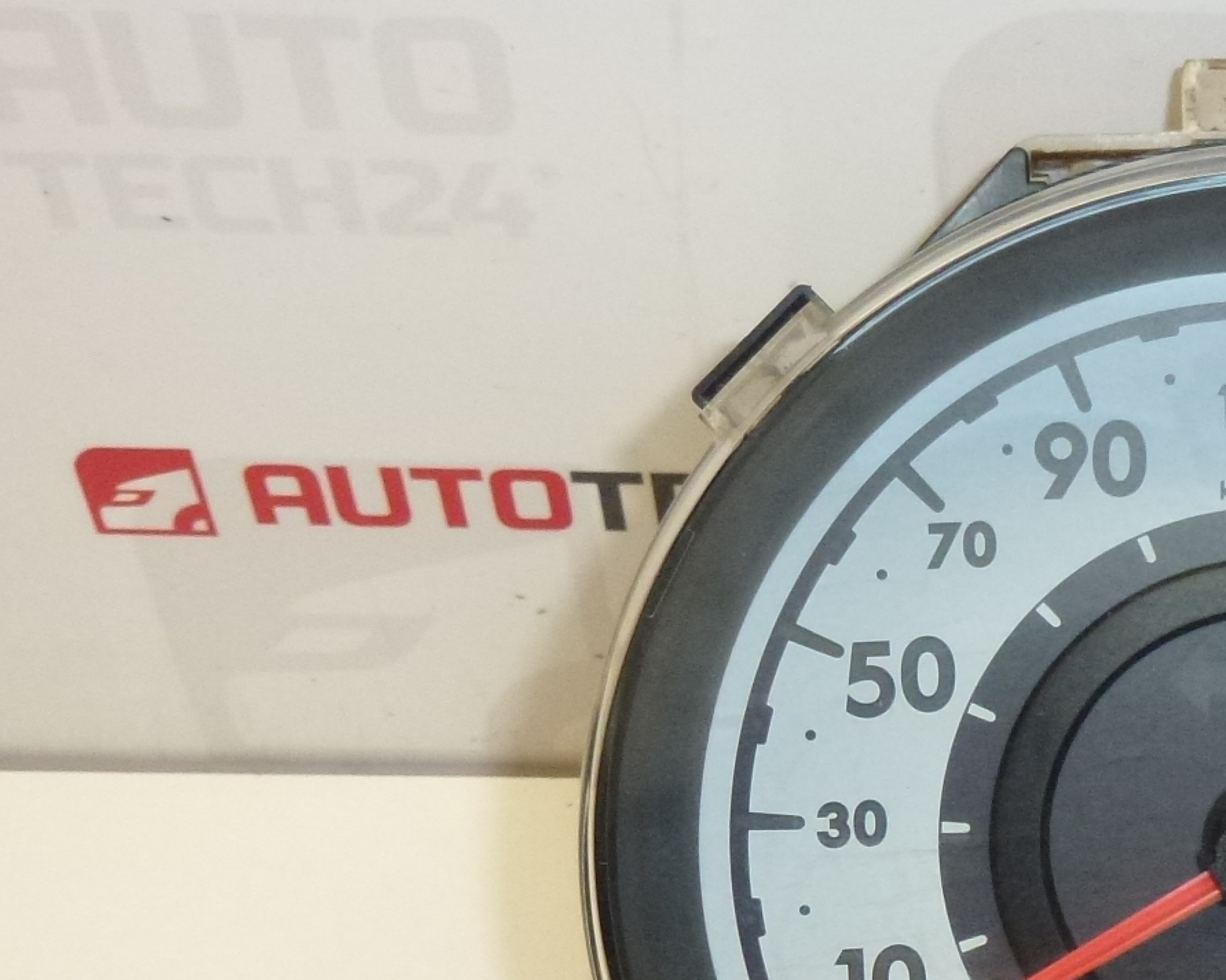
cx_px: 1315
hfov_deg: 24.2
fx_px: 2685
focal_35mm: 74
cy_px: 658
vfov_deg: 20.6
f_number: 3.6
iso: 400
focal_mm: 5.9
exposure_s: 1/200
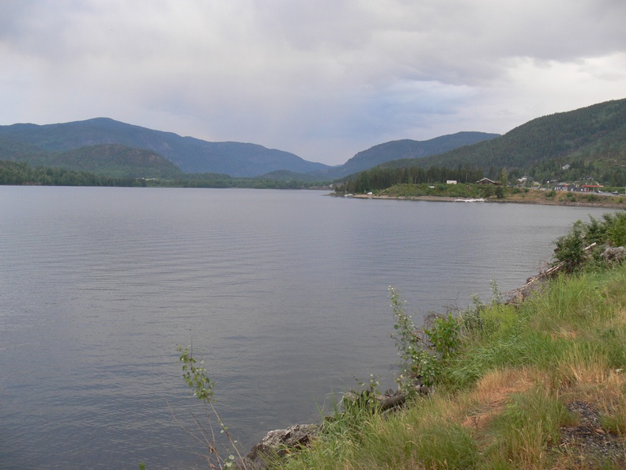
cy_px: 235
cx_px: 313
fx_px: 633
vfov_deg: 40.7
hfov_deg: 52.6
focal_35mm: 35
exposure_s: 1/30
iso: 125
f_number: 2.8
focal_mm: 7.4
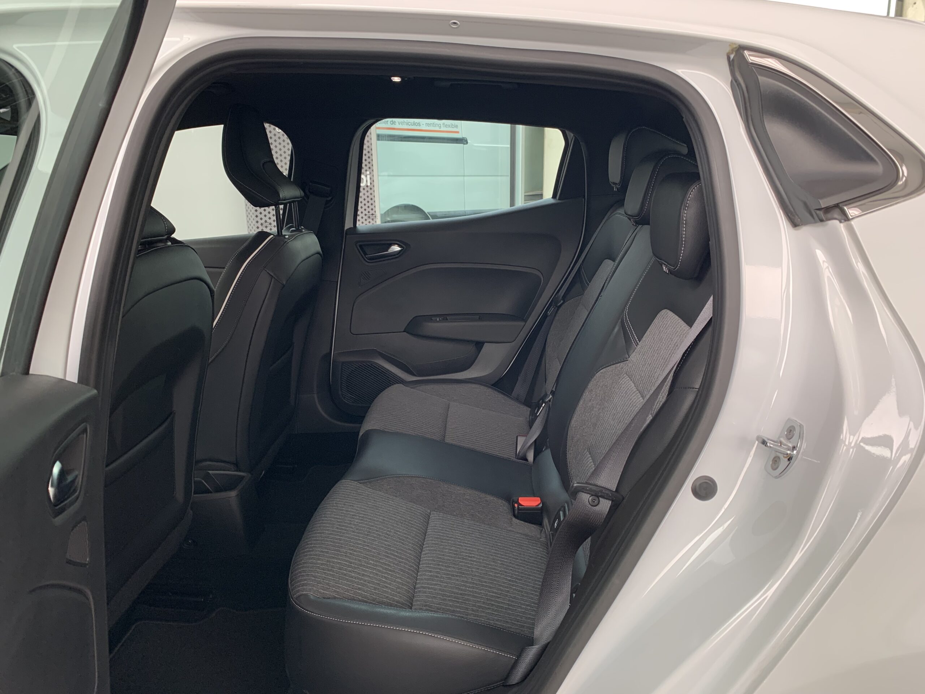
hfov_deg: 67.3
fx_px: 695
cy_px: 347
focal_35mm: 26
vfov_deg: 53.1
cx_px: 462
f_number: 1.8
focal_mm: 4.25
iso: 64
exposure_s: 1/121
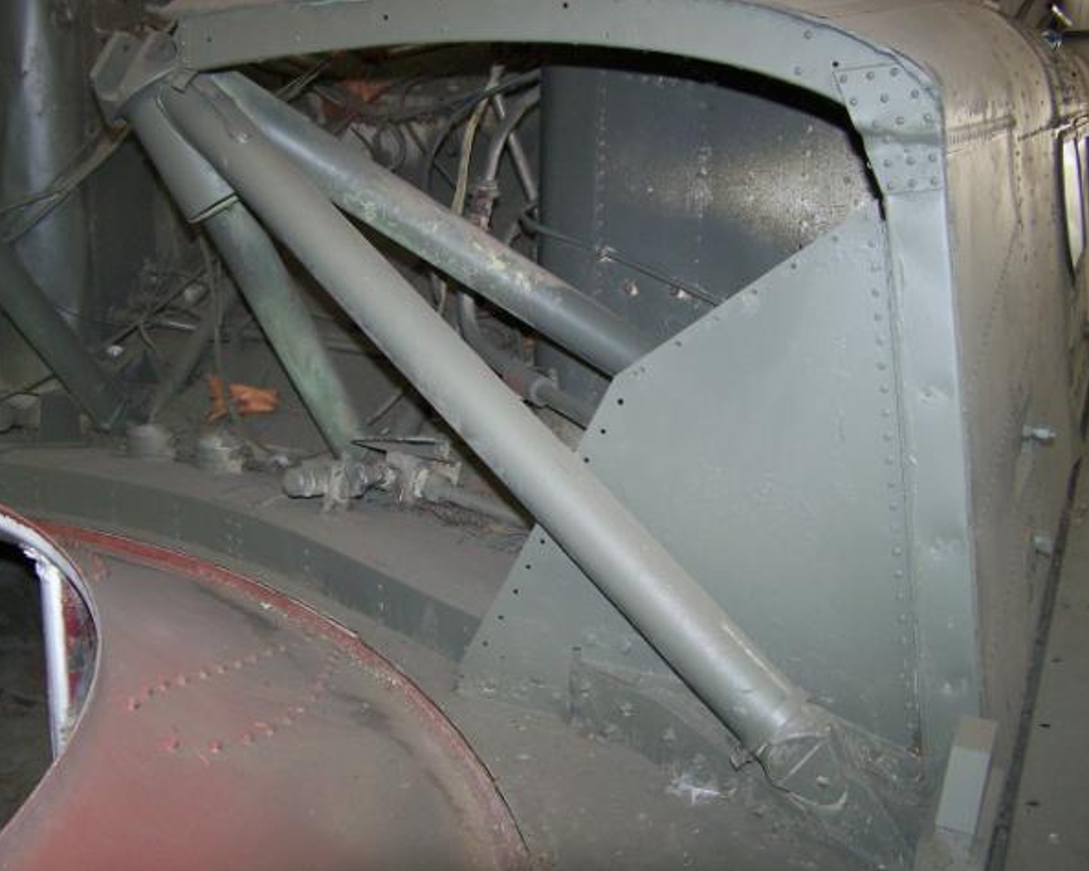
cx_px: 522
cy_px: 439
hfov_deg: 45.8
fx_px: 1289
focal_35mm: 40
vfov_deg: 37.3
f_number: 2.8
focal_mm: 6.3
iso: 160
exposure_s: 1/60
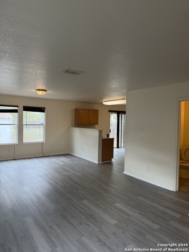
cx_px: 94
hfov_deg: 56.8
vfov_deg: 71.6
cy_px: 126
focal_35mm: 24
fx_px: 175
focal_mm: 6.76
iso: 125
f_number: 1.78
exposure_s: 1/125
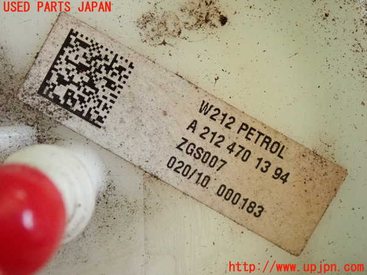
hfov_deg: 20.9
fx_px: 997
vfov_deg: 15.7
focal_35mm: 94
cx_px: 184
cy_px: 138
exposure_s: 1/125
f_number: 4.7
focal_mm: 16.79
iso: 1250
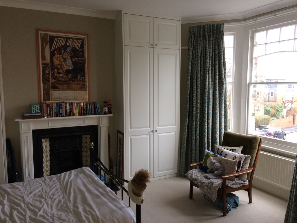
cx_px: 148
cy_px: 112
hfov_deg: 61.7
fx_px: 249
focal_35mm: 29
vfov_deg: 48.2
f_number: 2.2
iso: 80
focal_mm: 4.15
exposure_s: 1/33
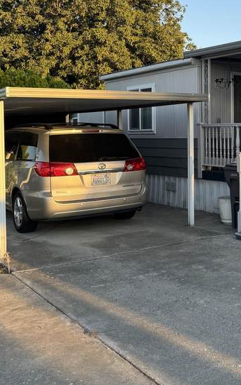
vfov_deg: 43.9
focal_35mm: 45
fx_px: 473
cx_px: 242
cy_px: 135
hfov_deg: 27.0
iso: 80
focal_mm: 6.76
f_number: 1.78
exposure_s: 1/912
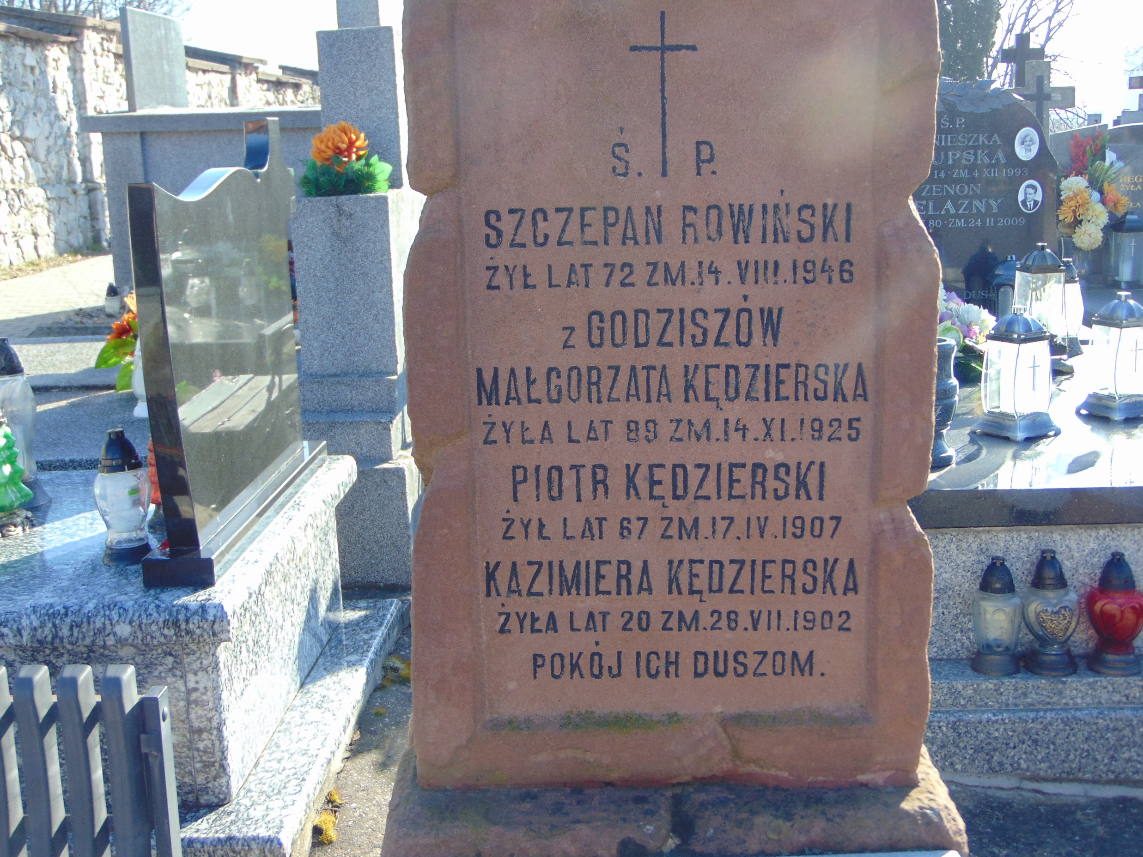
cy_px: 422
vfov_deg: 32.9
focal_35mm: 44
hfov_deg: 42.9
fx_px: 1453
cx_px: 580
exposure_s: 1/200
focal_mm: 7.6
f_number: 3.3
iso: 80
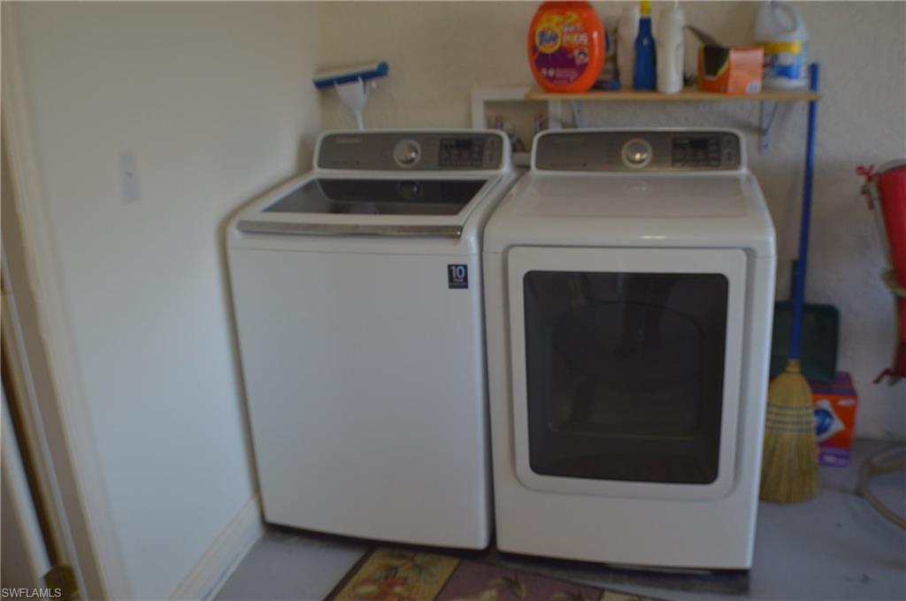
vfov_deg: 31.8
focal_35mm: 42
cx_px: 453
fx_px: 1056
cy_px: 300
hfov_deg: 46.5
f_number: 4
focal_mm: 28
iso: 400
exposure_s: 1/80
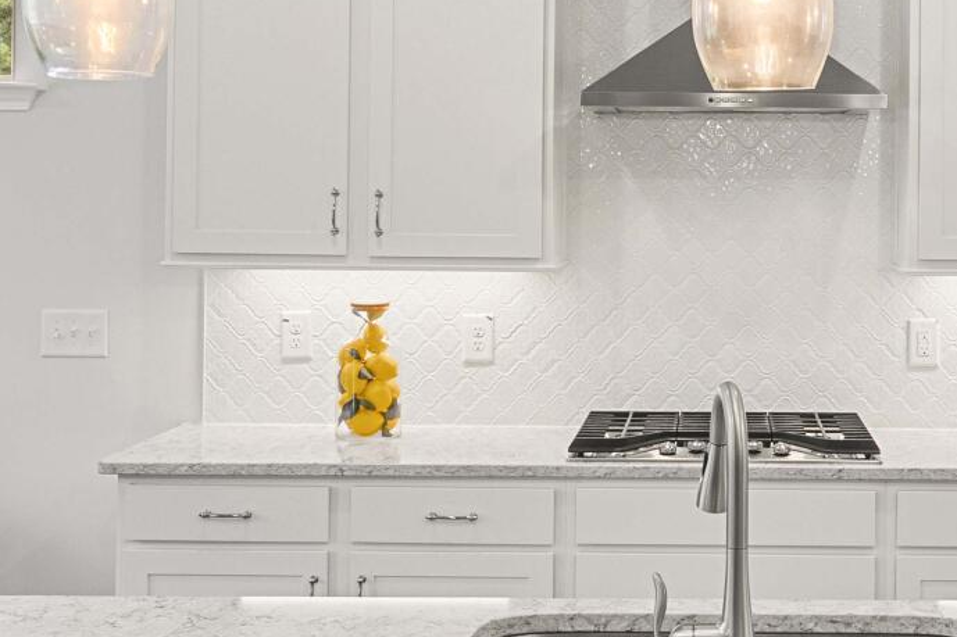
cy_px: 172
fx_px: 1621
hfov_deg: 32.1
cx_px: 750
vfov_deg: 22.1
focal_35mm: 61
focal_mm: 14
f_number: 8
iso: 800
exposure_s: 1/15
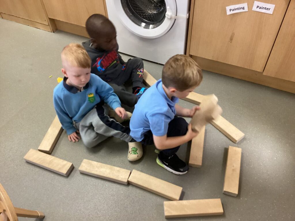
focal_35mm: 31
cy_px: 110
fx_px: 264
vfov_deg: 45.4
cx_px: 148
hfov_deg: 58.4
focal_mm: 3.3
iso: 400
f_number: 2.4
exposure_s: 1/40
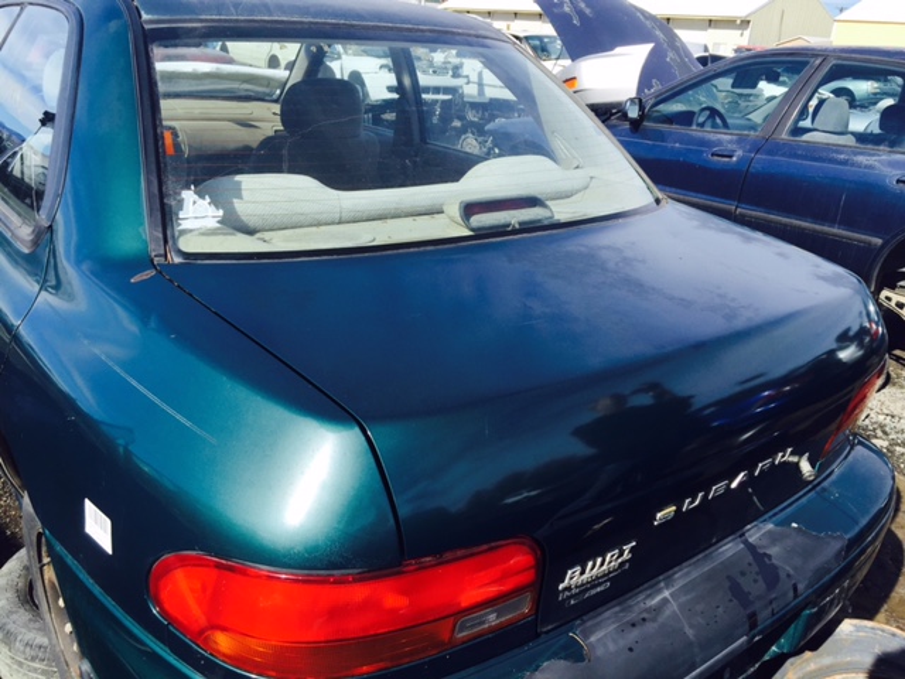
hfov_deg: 61.7
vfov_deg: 48.2
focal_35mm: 29
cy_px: 340
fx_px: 758
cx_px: 452
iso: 32
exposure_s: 1/1464
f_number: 2.2
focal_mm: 4.15
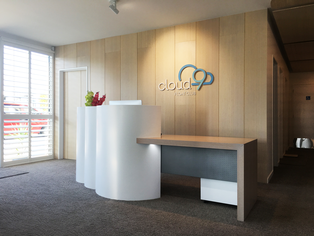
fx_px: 263
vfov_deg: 48.2
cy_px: 118
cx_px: 157
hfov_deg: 61.7
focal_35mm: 29
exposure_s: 1/100
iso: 25
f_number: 2.2
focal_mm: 4.15
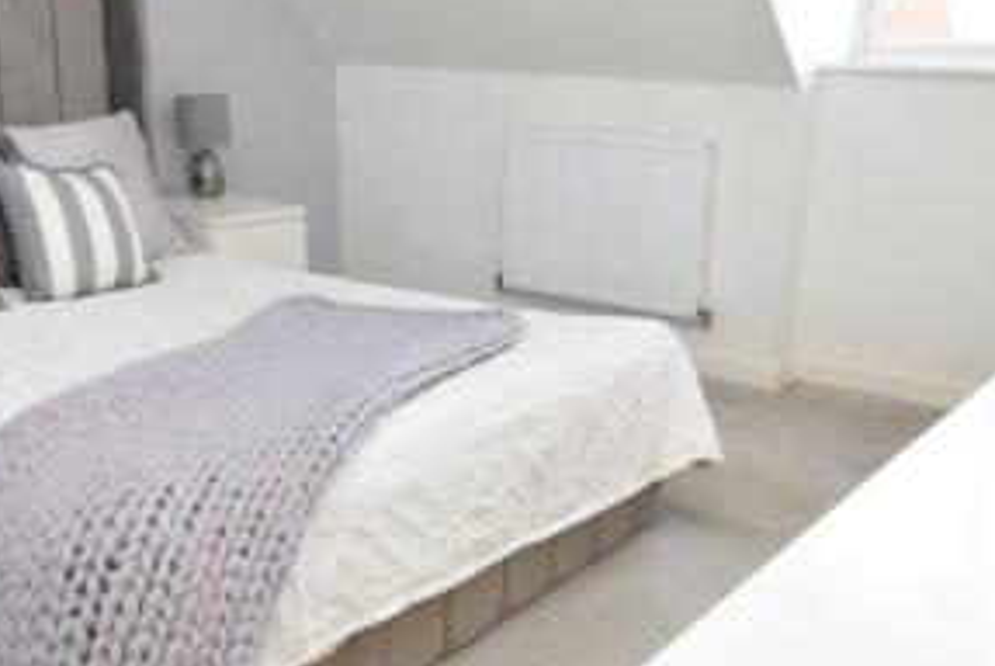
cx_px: 471
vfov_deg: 32.7
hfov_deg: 47.3
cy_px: 380
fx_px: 1134
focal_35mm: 41
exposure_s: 1/60
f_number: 4
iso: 560
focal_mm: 12
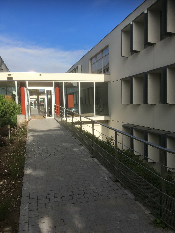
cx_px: 88
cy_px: 116
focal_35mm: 29
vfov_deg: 61.7
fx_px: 195
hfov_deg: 48.2
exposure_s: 1/1923
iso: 25
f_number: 2.2
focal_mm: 4.15
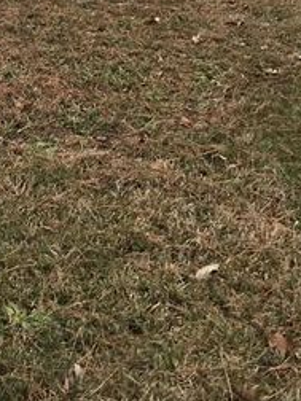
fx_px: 858
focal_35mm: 74
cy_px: -80
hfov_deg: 19.7
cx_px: 73
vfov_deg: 24.0
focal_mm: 3.99
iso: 20
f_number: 1.8
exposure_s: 1/40
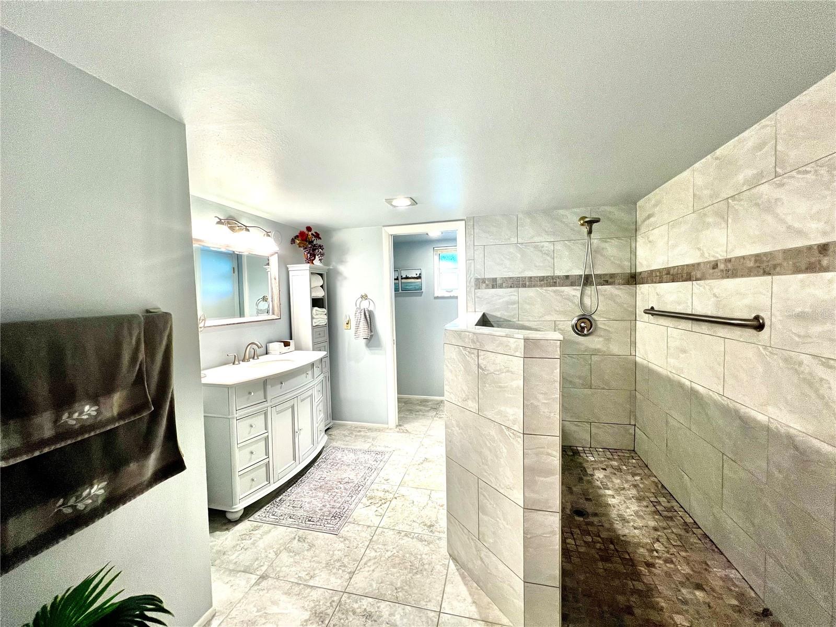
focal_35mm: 13
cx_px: 418
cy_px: 314
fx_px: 314
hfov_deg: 106.2
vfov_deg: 89.9
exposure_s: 1/120
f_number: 1.8
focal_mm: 1.57
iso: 250
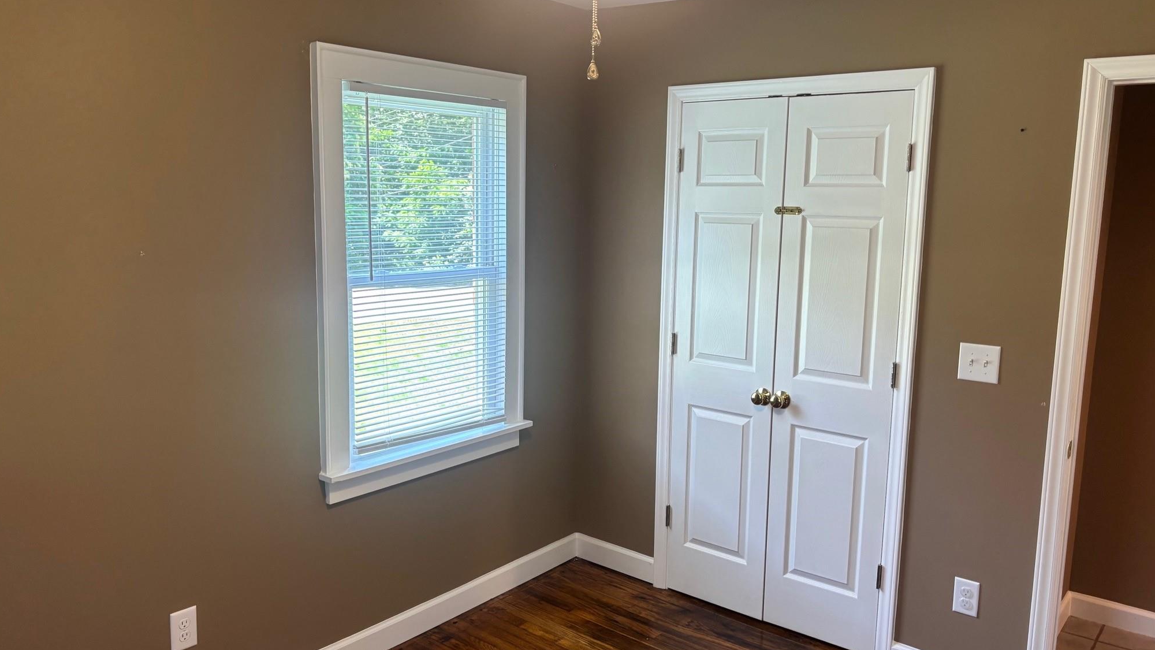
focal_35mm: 29
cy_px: 329
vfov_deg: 40.2
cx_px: 575
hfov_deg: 66.1
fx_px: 888
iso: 125
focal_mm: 5.96
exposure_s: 1/120
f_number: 1.6
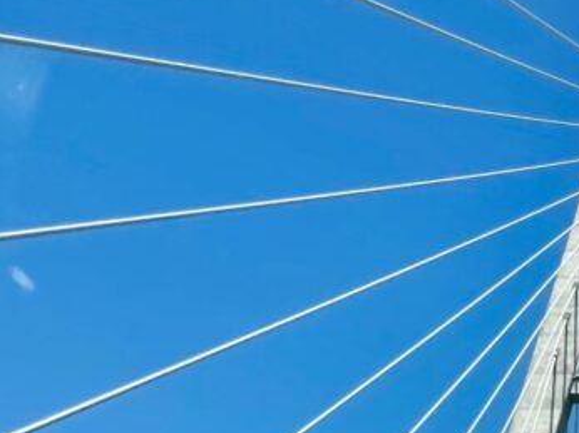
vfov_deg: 18.4
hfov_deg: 22.1
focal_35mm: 77
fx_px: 1287
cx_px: 802
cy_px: 470
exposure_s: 1/4000
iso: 32
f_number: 1.6
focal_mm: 4.2
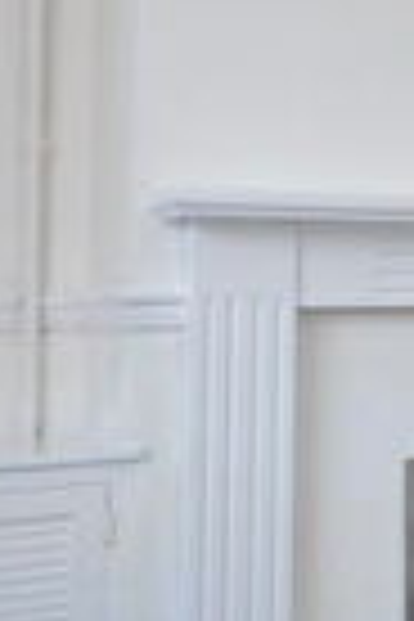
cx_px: 1174
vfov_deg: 26.5
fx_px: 1311
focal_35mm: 76
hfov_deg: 11.7
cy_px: 216
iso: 400
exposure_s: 1/60
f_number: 4
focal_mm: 10
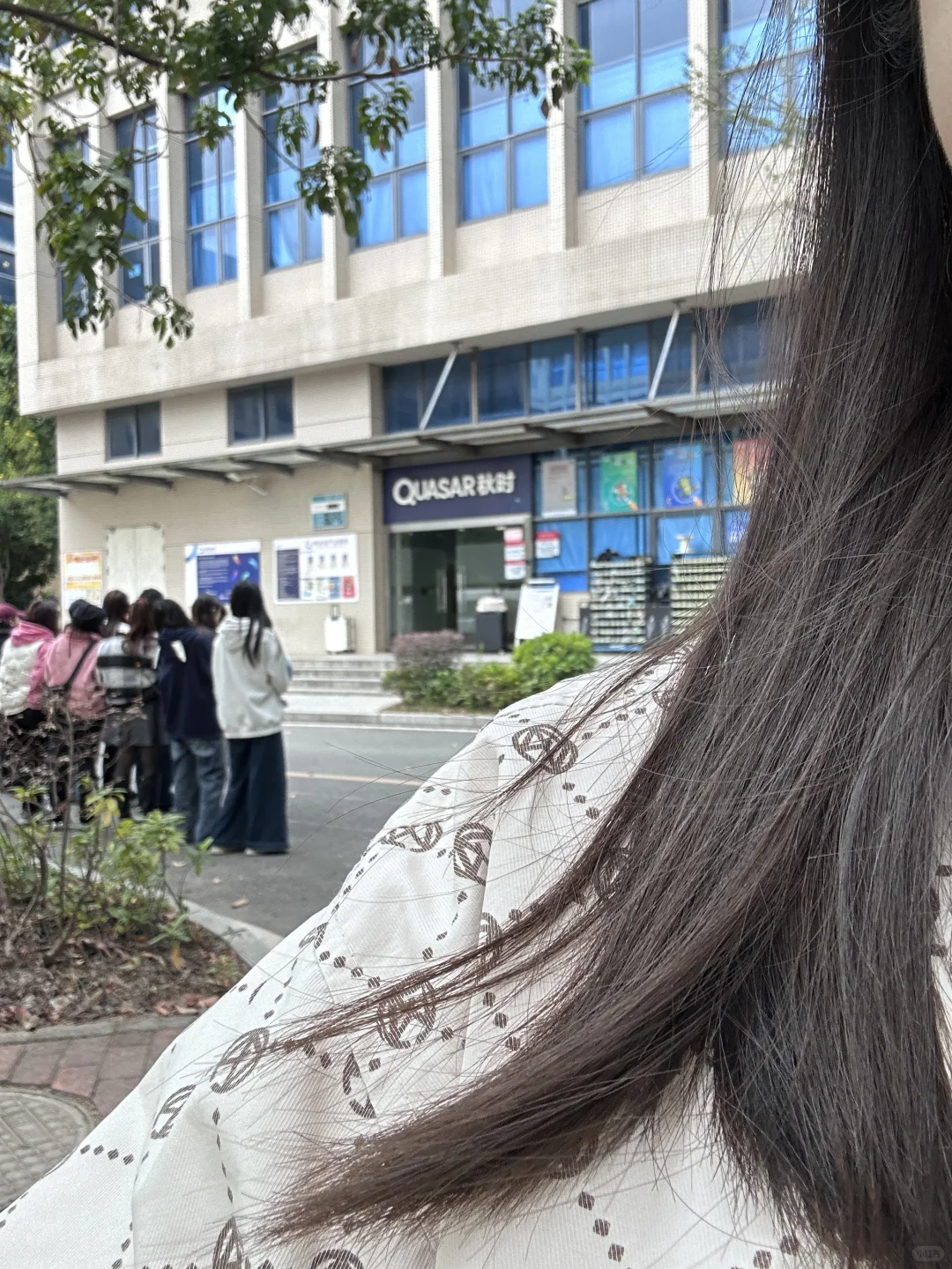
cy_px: 634
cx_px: 476
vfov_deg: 60.0
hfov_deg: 46.8
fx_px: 1100
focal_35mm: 30
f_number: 1.9
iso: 32
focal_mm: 2.69
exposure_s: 1/121
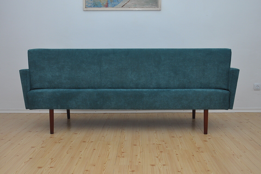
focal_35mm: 38
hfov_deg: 51.3
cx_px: 130
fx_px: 272
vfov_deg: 35.5
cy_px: 87
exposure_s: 1/200
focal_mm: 25
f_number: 5.6
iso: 360
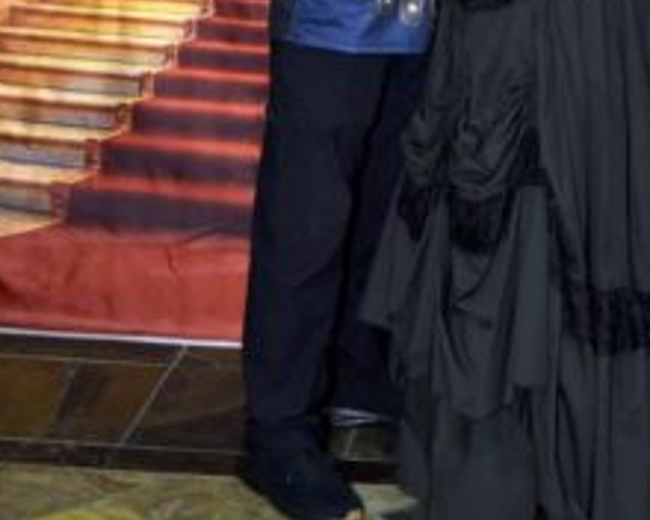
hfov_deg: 20.3
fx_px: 1808
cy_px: 3
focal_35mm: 94
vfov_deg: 16.1
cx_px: 428
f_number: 6.3
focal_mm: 46
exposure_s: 1/60
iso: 1600
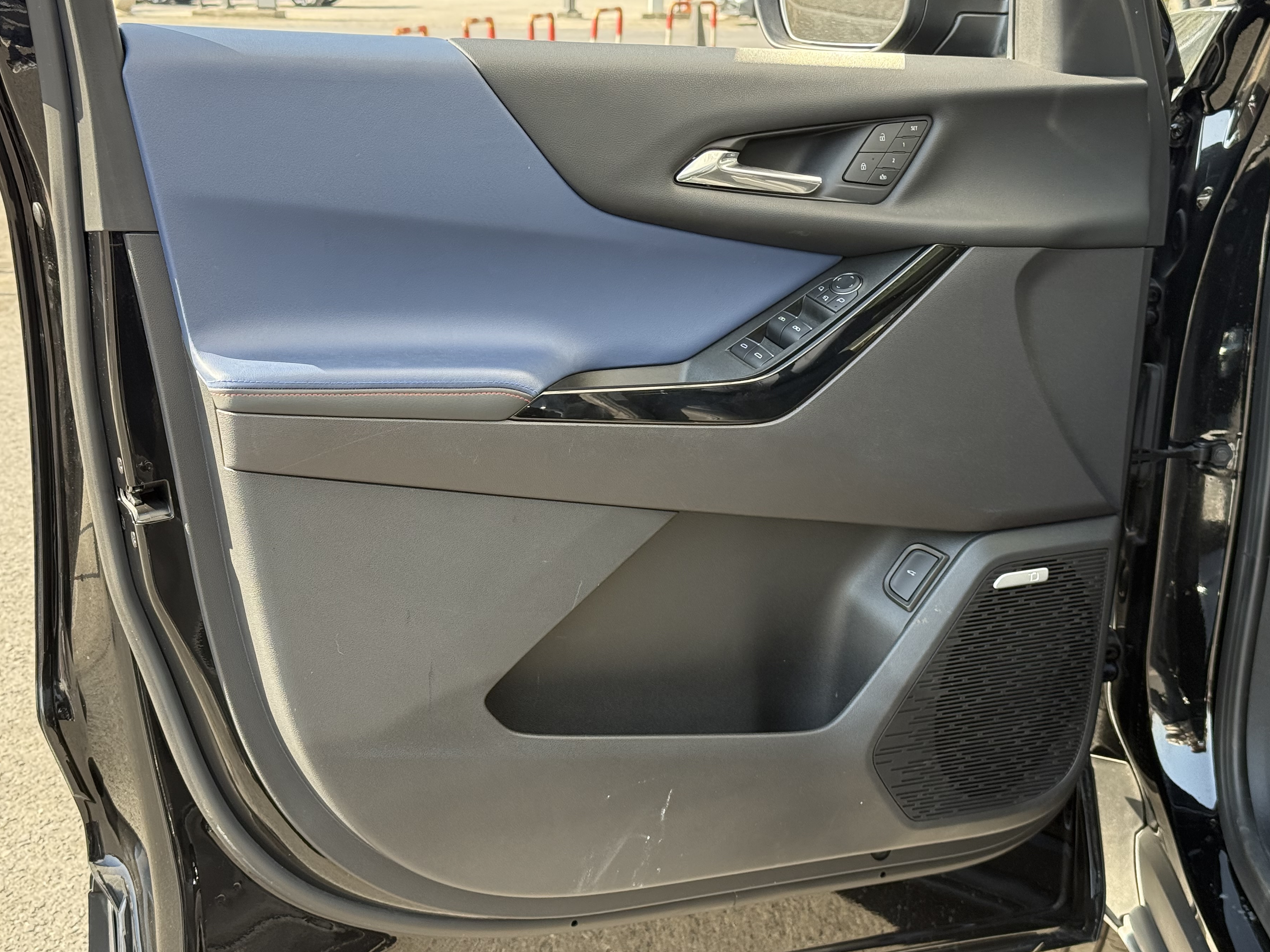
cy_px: 427
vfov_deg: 27.0
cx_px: 597
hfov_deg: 35.5
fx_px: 1981
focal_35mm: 54
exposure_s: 1/346
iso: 80
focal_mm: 6.76
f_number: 1.78
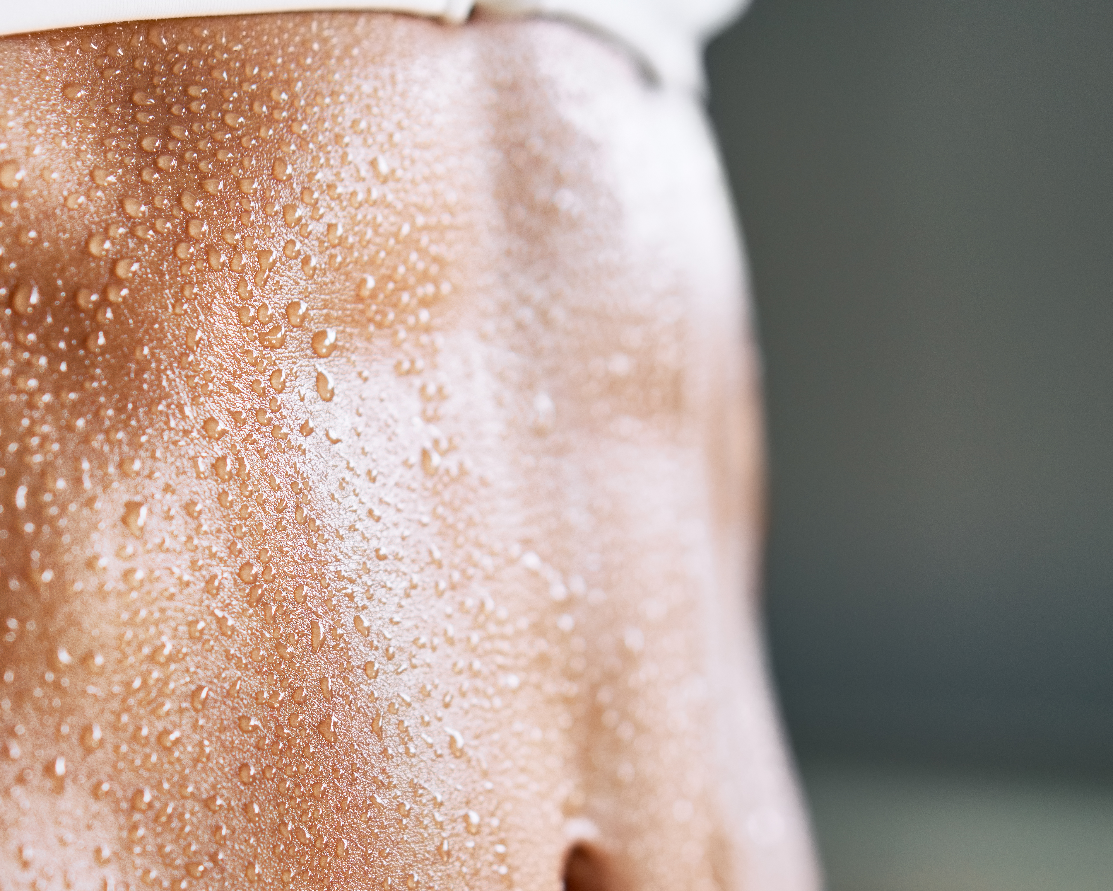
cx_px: 316
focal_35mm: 108
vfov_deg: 14.2
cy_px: 657
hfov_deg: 17.7
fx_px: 3558
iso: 250
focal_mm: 55
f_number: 2.2
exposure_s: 1/400
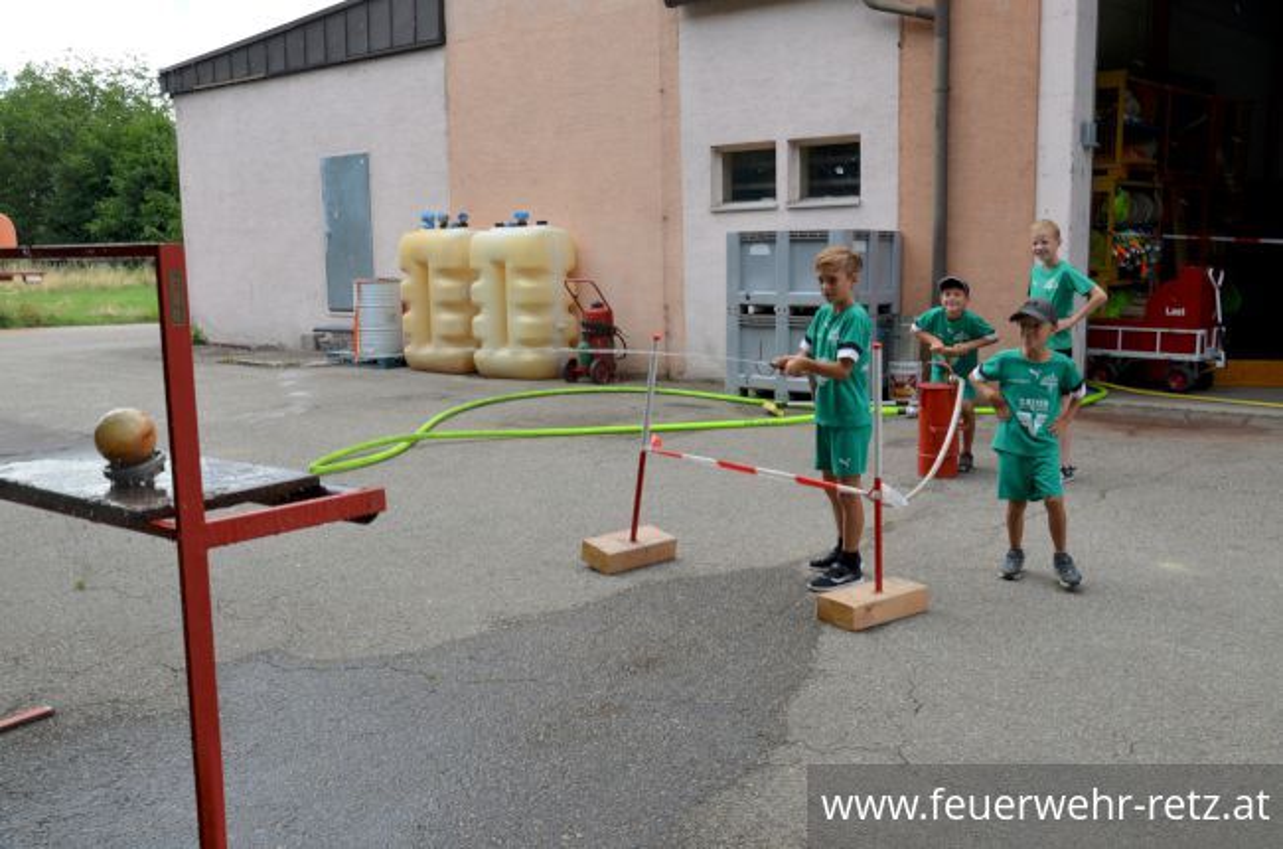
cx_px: 642
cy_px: 424
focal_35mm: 33
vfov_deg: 39.8
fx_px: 1173
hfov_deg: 57.3
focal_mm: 22
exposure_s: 1/200
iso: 200
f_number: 7.1
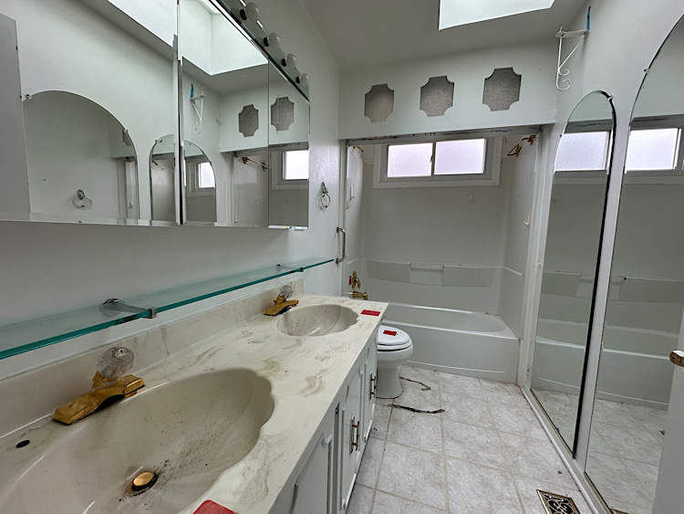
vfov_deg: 85.7
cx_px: 342
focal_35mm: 14
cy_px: 257
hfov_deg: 102.0
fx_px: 277
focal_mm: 2.22
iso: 64
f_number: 2.2
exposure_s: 1/99
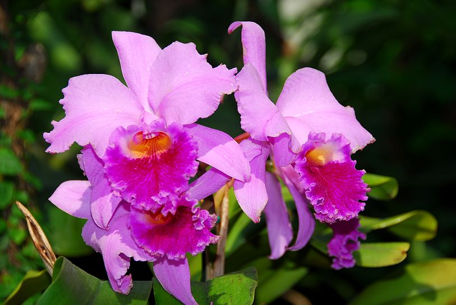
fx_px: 1997
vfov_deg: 8.7
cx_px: 228
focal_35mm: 158
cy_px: 152
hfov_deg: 13.0
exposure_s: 1/250
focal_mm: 105
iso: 100
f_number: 6.3
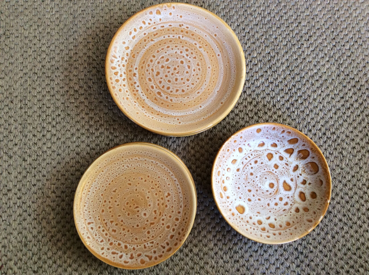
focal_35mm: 32
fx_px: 341
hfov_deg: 56.9
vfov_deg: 44.1
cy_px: 138
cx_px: 184
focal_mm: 3.3
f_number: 2.4
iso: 125
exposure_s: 1/25
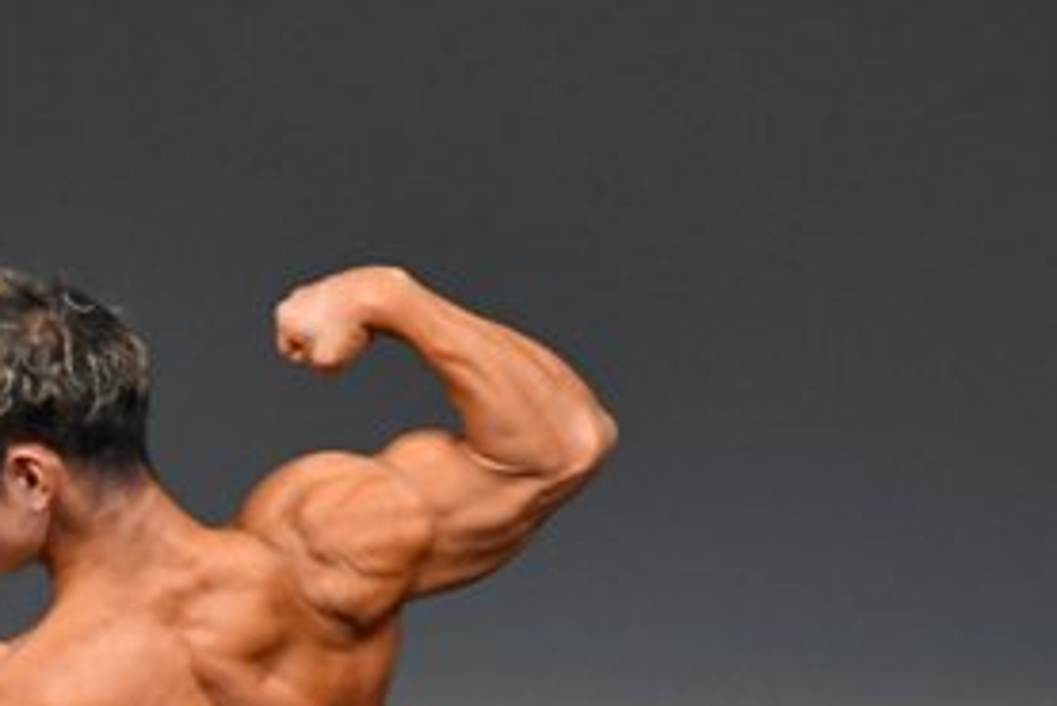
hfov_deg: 1.6
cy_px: 885
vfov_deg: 1.1
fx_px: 36925
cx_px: 204
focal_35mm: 1257
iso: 4000
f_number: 5.6
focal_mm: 300
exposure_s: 1/400
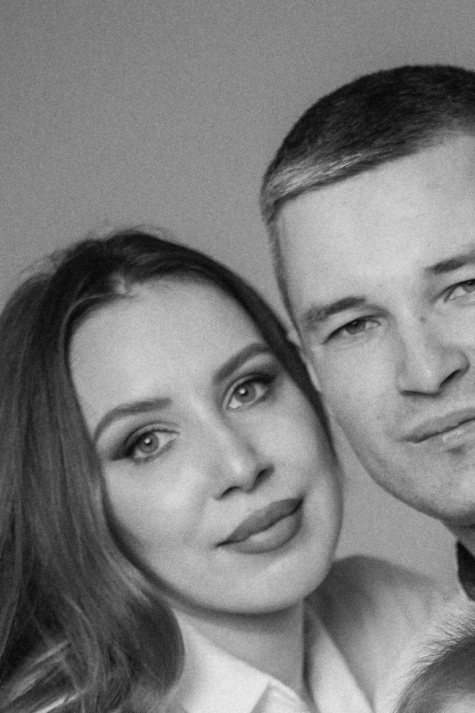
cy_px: 965
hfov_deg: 8.3
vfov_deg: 12.0
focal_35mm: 165
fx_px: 3265
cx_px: 411
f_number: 2.2
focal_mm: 50
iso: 320
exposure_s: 1/400
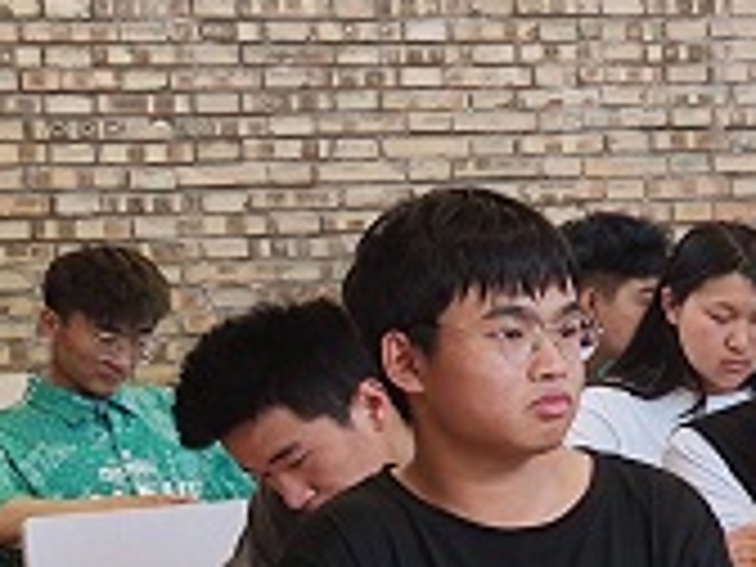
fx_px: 3407
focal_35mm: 156
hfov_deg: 11.9
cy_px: 360
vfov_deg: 9.5
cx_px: 1256
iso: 382
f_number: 1.6
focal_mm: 5.58
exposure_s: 1/50
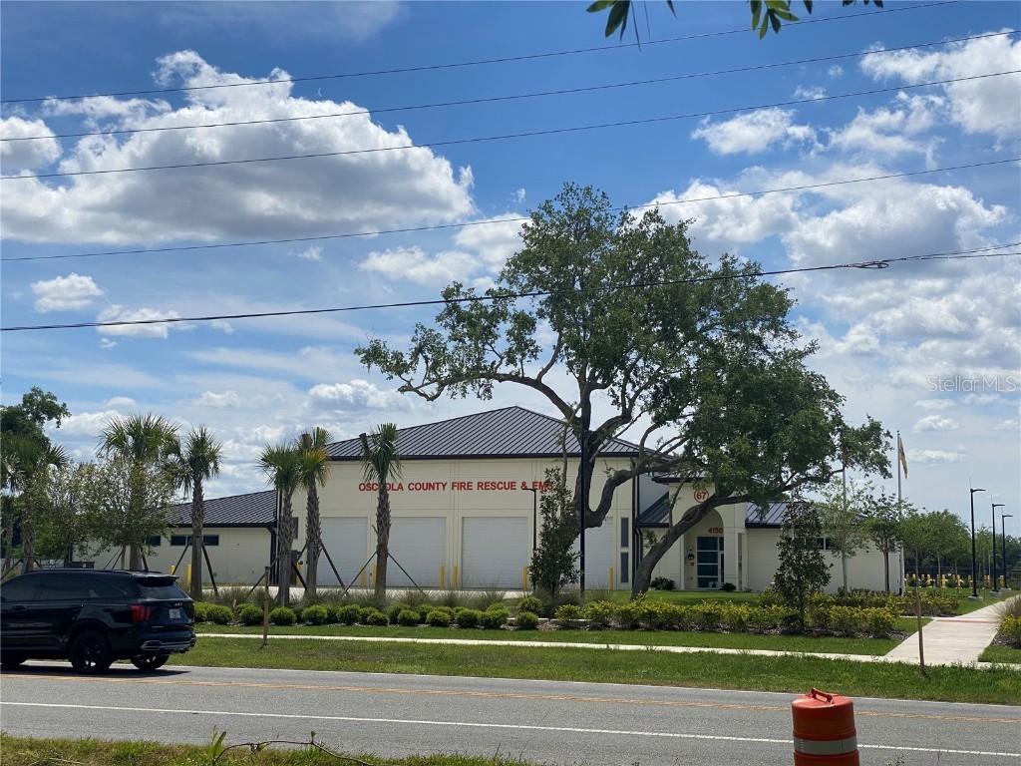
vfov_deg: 28.0
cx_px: 510
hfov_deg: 36.8
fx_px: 1534
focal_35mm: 52
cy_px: 383
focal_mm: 6
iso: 20
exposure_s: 1/3195
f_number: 2
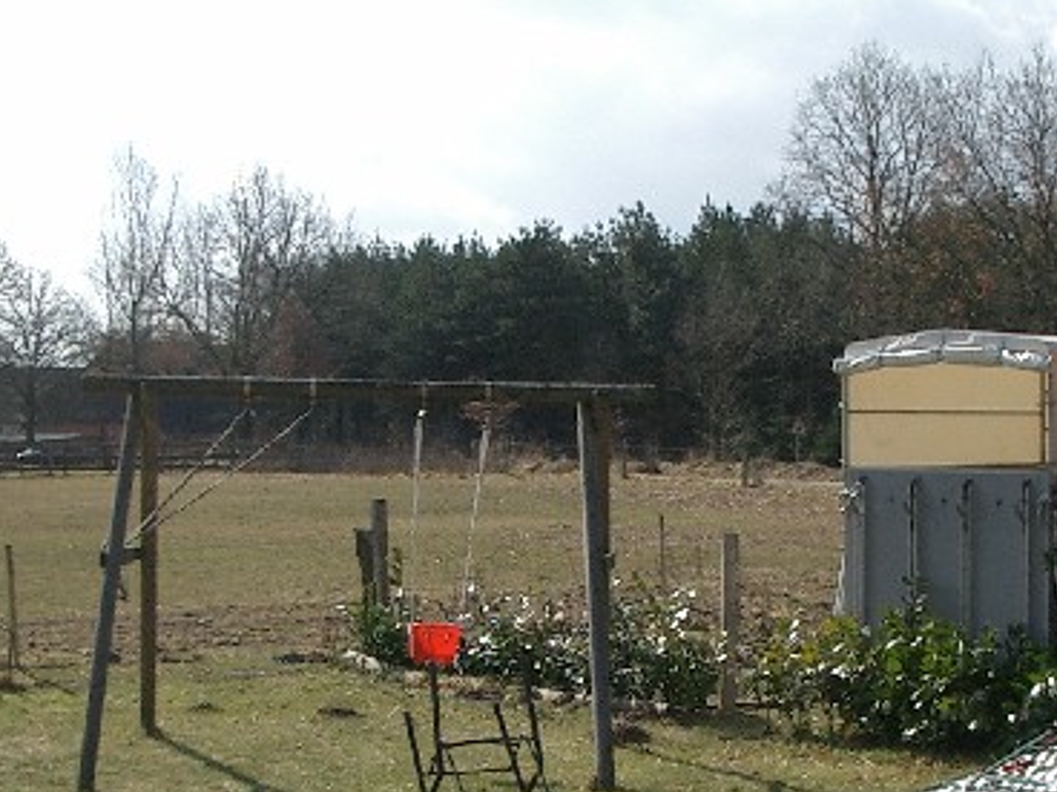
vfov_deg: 19.3
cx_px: 589
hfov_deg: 25.6
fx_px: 2321
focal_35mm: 76
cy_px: 560
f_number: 4.3
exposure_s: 1/500
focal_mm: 5.8
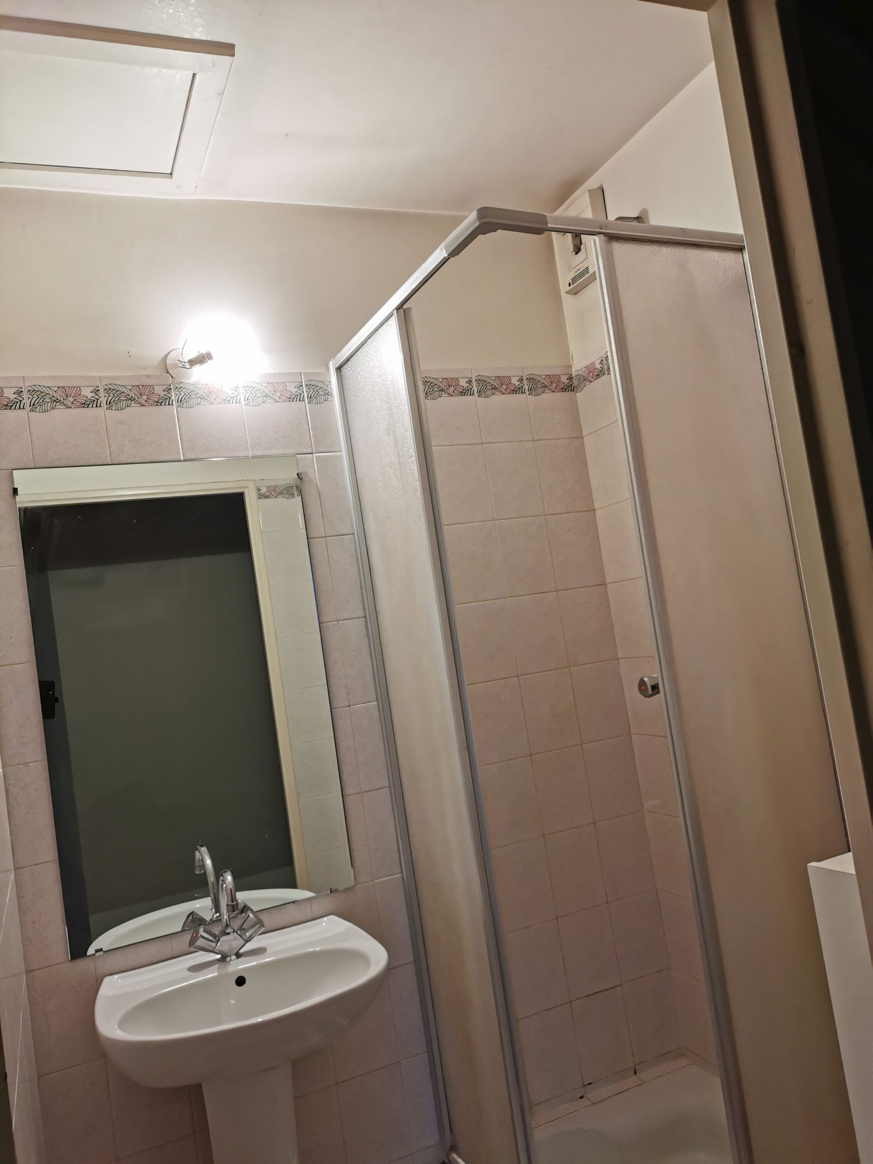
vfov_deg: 65.3
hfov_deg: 51.4
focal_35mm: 27
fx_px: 908
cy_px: 582
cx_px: 436
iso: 50
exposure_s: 1/100
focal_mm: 5.58
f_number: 1.8
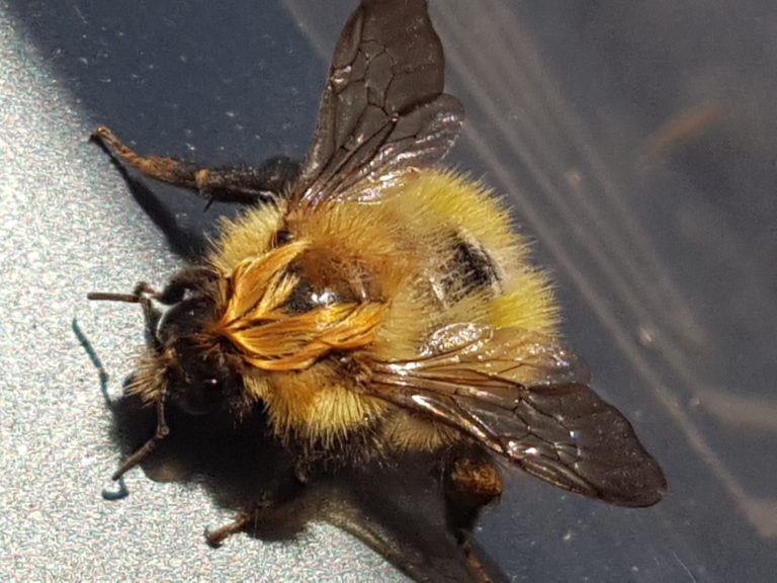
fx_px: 584
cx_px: 388
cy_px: 292
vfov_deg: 53.1
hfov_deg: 67.3
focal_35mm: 26
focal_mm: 4.2
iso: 50
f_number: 1.7
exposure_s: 1/3824
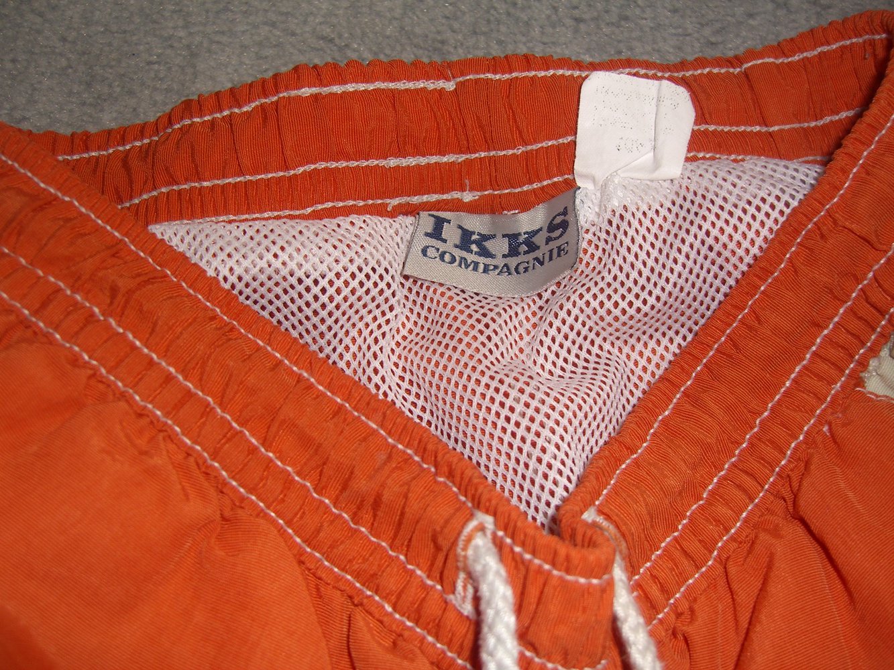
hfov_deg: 49.0
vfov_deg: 37.7
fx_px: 981
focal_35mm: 38
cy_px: 335
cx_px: 447
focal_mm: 7.9
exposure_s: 1/60
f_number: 2.8
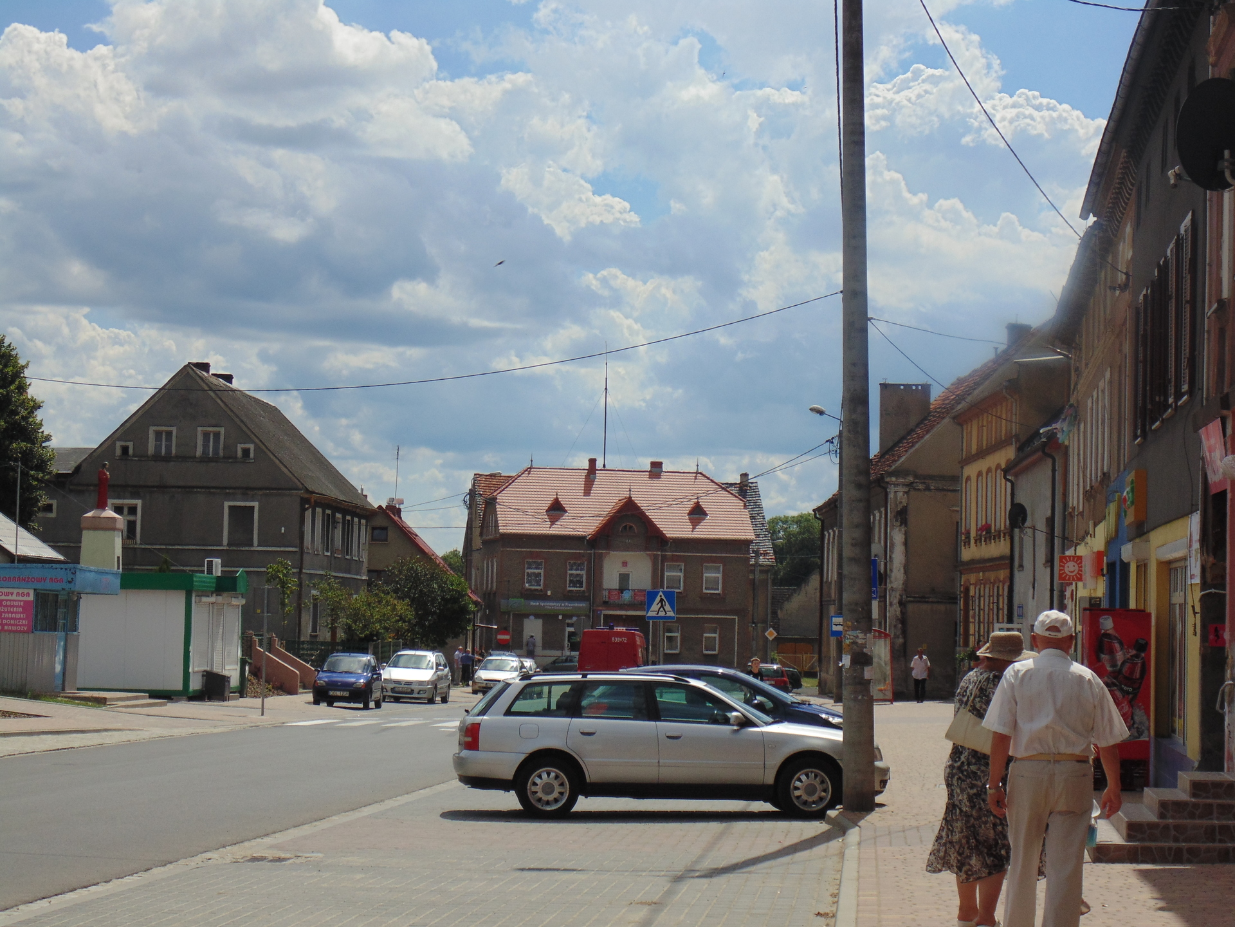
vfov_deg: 18.7
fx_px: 2818
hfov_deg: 24.7
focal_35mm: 79
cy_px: 464
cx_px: 618
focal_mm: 14.1
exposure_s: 1/160
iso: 80
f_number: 13.5
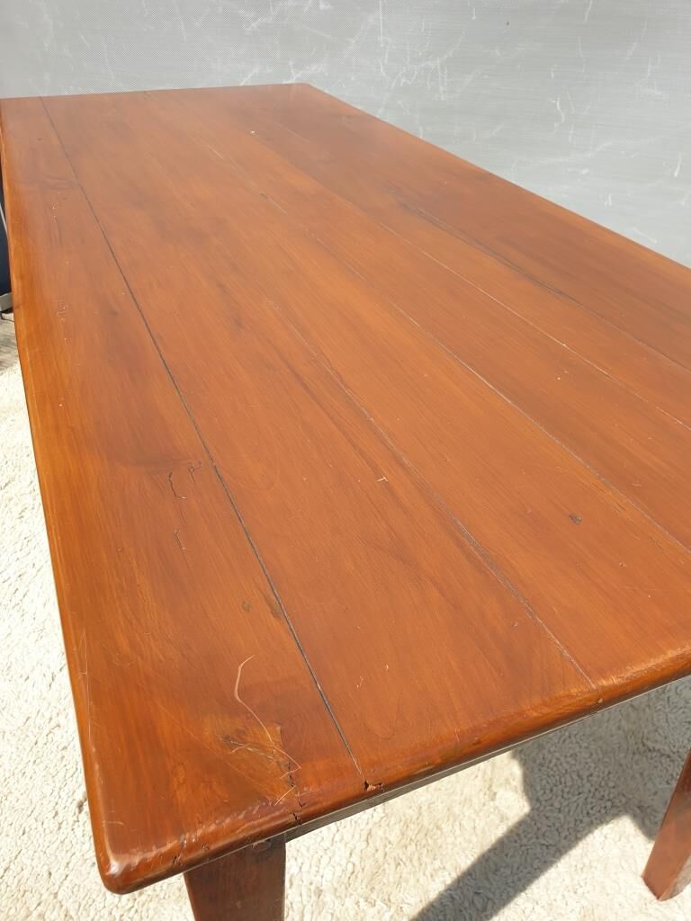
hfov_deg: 53.1
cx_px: 346
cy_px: 460
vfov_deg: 67.3
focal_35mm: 26
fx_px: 692
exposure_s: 1/976
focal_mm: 4.3
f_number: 2.4
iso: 50
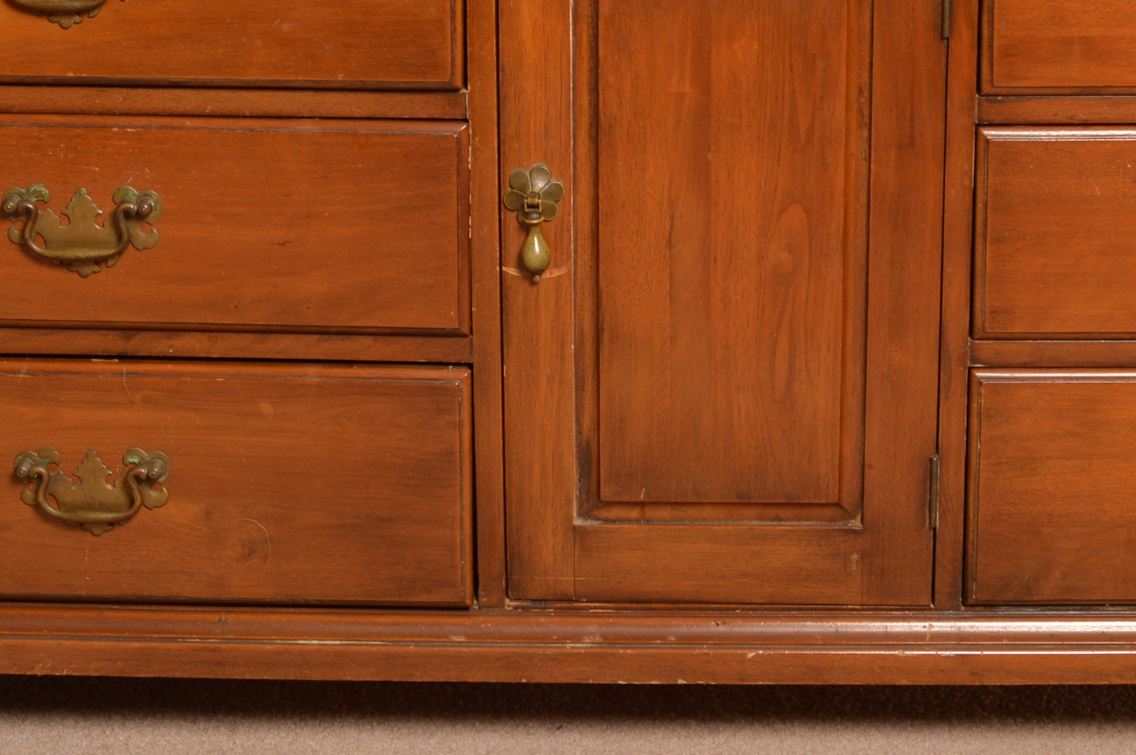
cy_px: 143
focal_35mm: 84
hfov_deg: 24.1
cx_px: 722
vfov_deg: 16.1
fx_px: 2648
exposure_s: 1/100
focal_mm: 24
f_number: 8
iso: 200
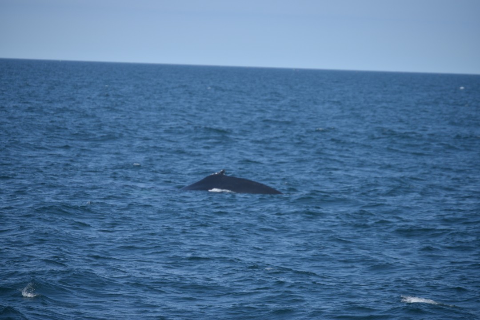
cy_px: 160
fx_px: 3100
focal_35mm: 232
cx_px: 240
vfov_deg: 5.9
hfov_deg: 8.9
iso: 200
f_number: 5.6
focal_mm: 155
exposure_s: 1/1600
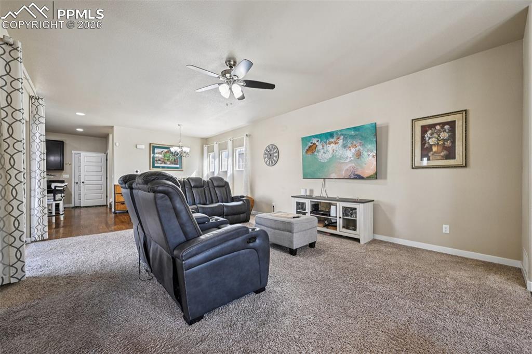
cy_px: 177
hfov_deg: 104.3
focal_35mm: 14
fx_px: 207
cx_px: 266
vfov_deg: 81.2
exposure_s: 1/13
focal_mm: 14
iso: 400
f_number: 11
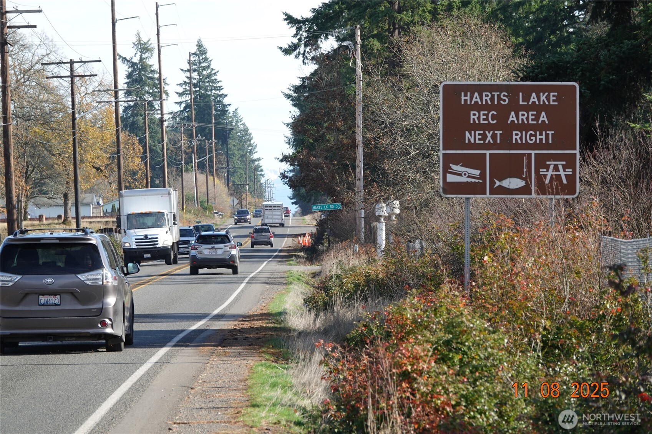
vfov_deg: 6.6
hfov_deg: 9.9
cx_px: 326
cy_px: 217
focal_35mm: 207
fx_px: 3748
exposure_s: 1/250
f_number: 4
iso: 100
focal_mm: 75.77
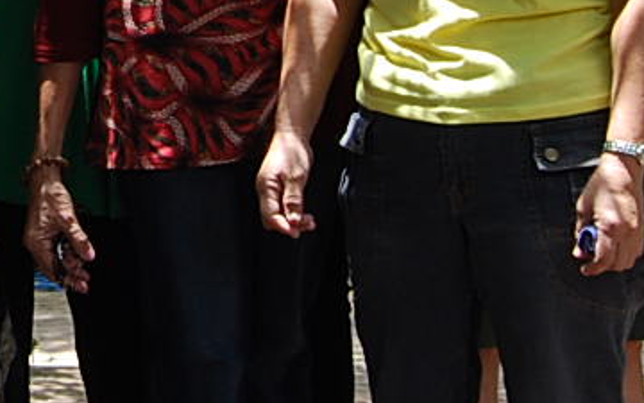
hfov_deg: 11.3
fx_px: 3177
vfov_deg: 7.1
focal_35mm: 181
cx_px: -152
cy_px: -206
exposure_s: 1/125
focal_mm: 22
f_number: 5.6
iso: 180
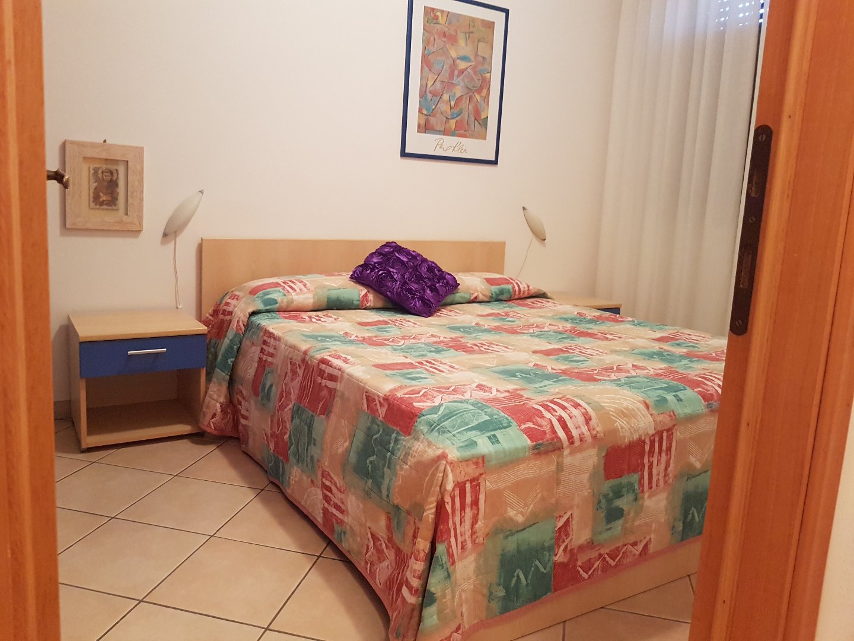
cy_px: 320
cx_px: 427
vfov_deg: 53.1
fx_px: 641
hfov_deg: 67.3
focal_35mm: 26
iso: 250
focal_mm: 4.2
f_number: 1.7
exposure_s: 1/20
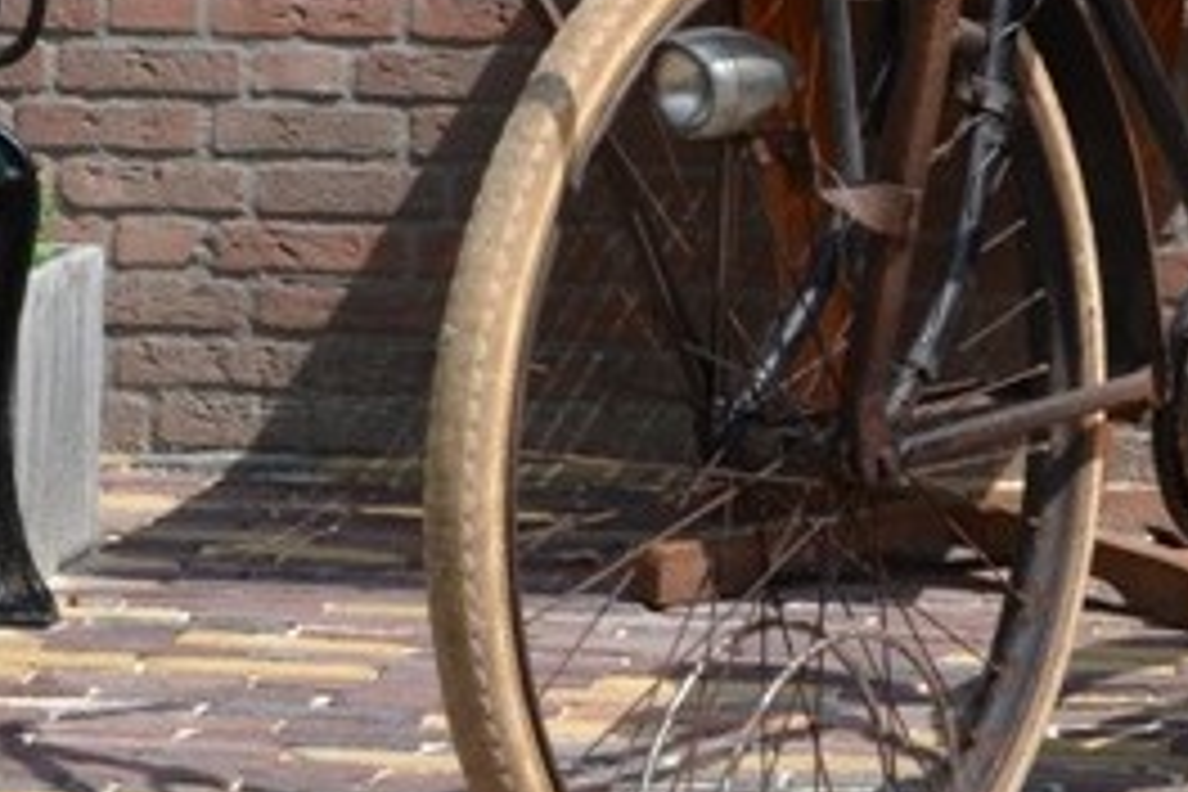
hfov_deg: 21.1
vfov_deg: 14.6
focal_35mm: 93
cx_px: 1199
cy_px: 158
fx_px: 3069
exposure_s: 1/250
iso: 100
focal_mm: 24
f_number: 8
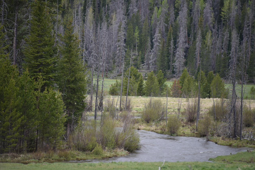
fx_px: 2125
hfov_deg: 6.9
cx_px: 128
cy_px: 85
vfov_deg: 4.6
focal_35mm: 300
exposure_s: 1/640
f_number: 5.6
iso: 360
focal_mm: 300
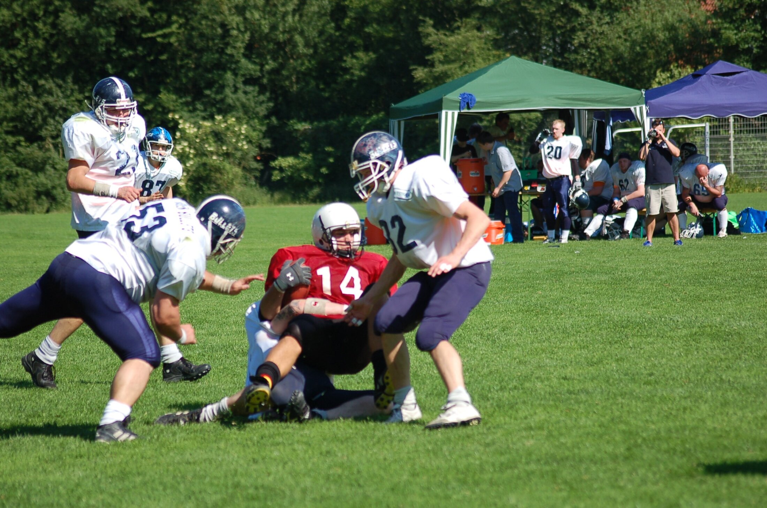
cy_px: 254
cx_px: 384
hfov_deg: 10.2
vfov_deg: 6.8
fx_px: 4306
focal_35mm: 202
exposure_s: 1/1250
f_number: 4.5
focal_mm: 135
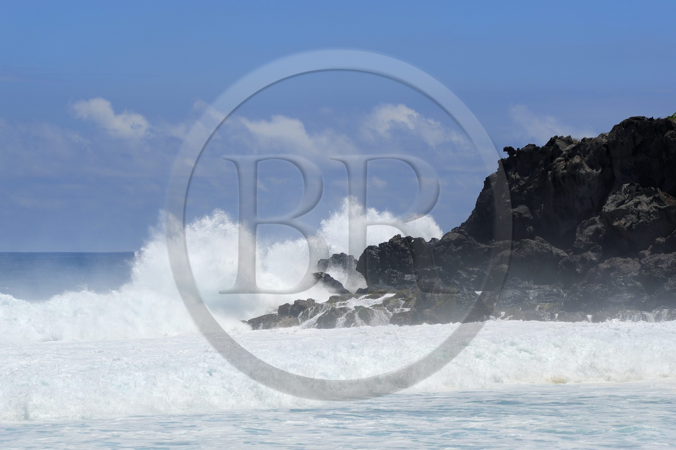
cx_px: 338
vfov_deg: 6.9
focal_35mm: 200
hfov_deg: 10.3
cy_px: 225
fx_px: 3752
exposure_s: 1/400
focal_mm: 200
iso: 200
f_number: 13
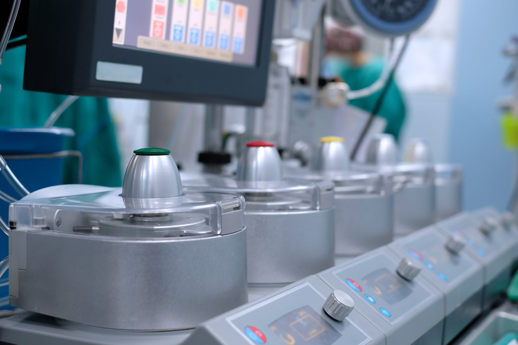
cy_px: 172
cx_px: 259
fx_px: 763
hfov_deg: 37.5
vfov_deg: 25.5
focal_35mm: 53
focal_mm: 35
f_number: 2.5
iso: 400
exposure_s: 1/60
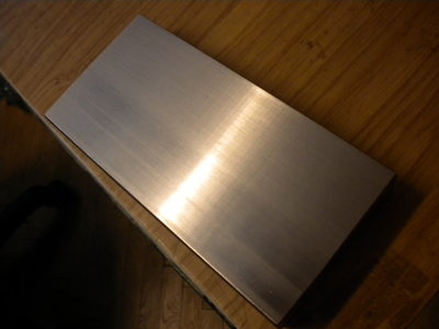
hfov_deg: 52.6
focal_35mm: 35
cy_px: 164
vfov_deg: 40.7
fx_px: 444
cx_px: 220
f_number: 3.1
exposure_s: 1/30
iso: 400
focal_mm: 6.3
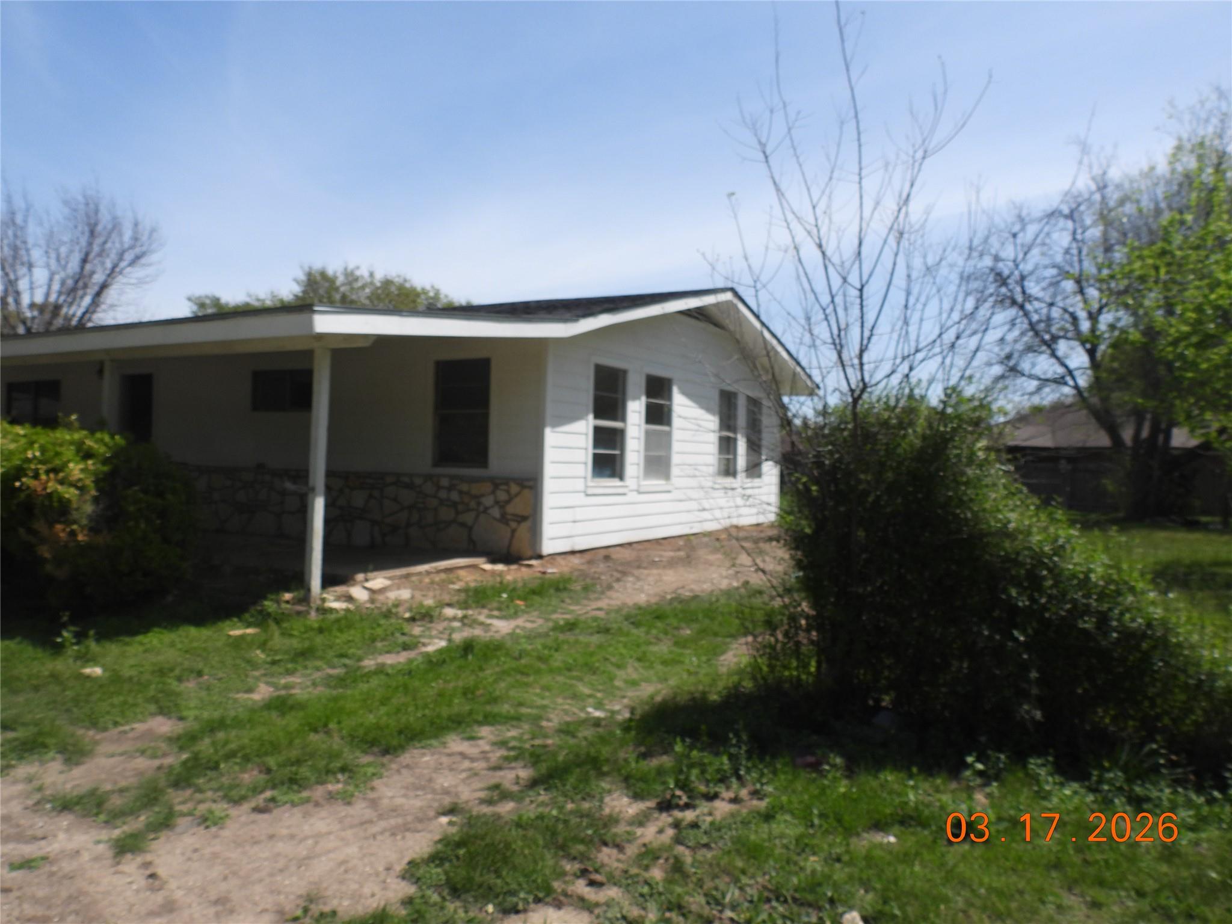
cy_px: 462
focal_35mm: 24
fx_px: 854
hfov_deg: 71.6
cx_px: 616
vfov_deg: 56.8
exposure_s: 1/1600
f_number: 3.2
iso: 100
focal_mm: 4.3
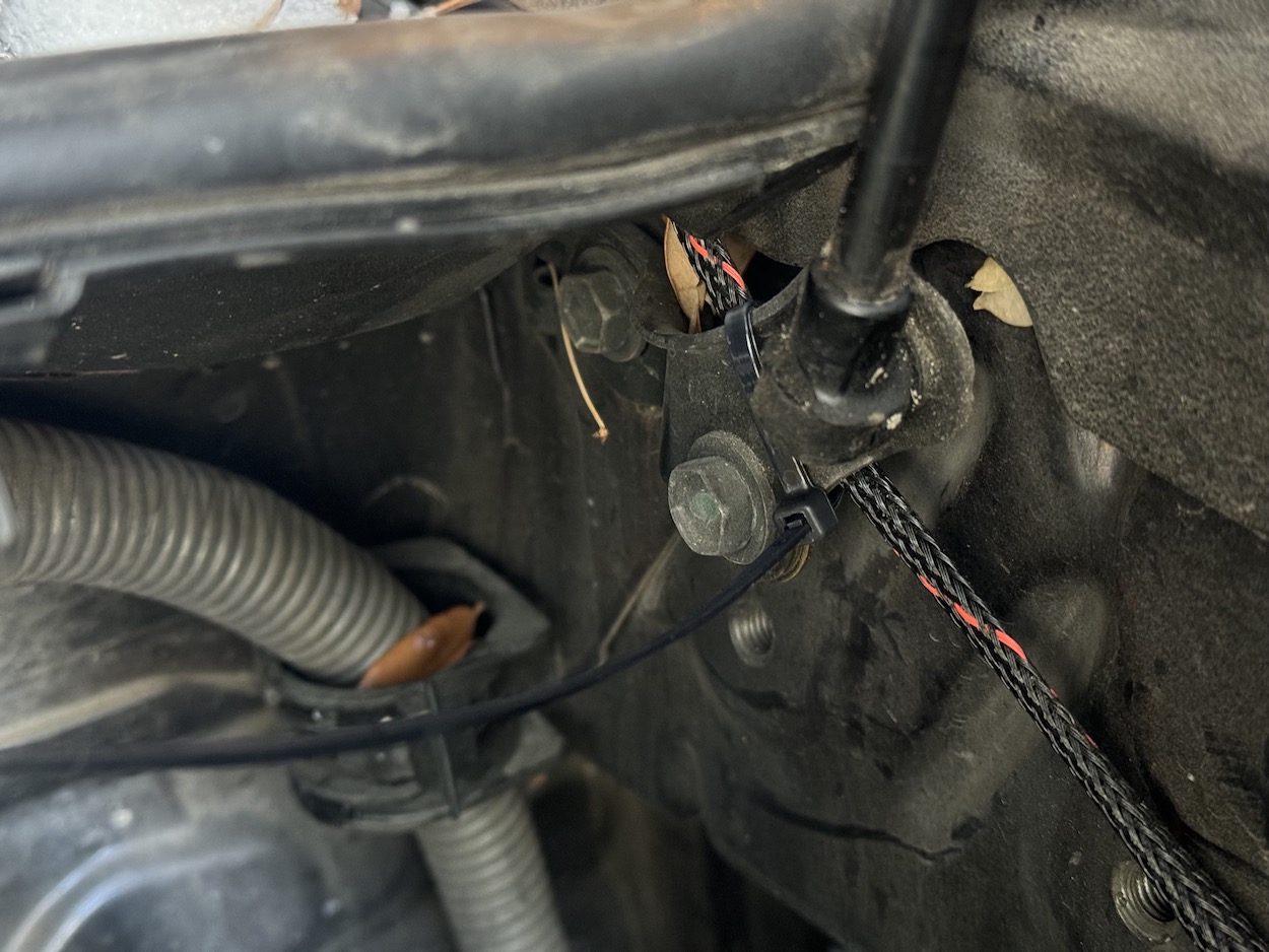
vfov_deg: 30.3
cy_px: 476
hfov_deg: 39.6
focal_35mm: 48
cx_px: 634
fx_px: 1760
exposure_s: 1/18
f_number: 1.78
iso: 800
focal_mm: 6.86
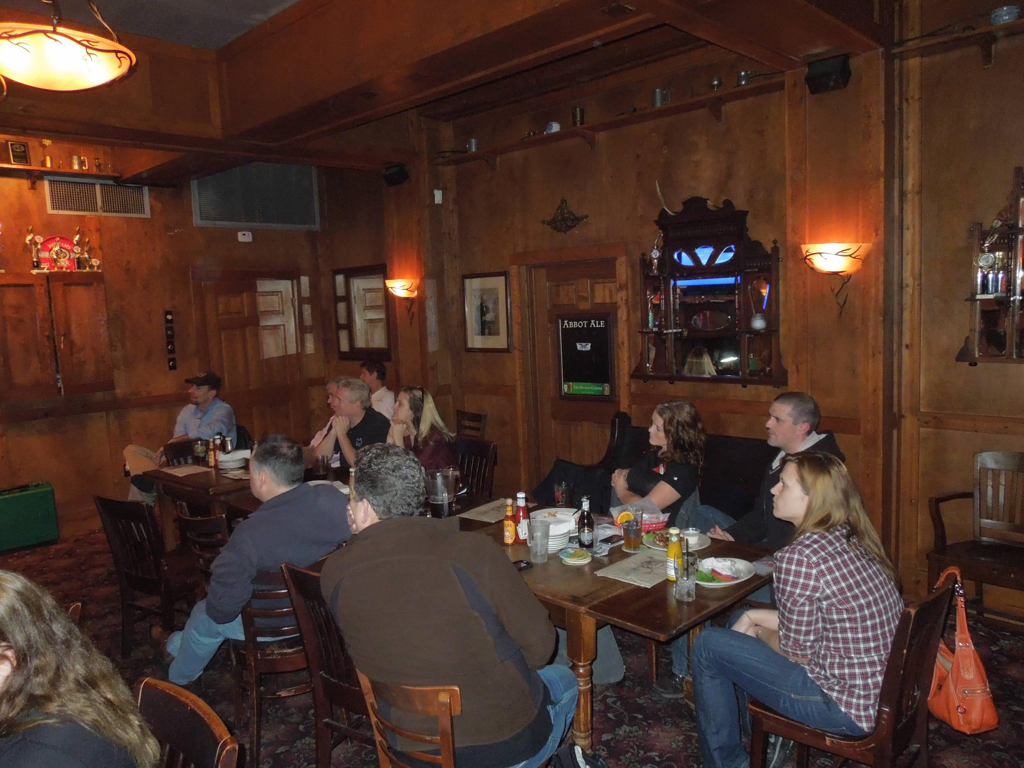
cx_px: 512
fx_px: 740
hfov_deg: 69.4
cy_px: 384
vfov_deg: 54.9
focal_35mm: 25
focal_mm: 4.5
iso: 800
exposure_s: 1/30
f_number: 3.3
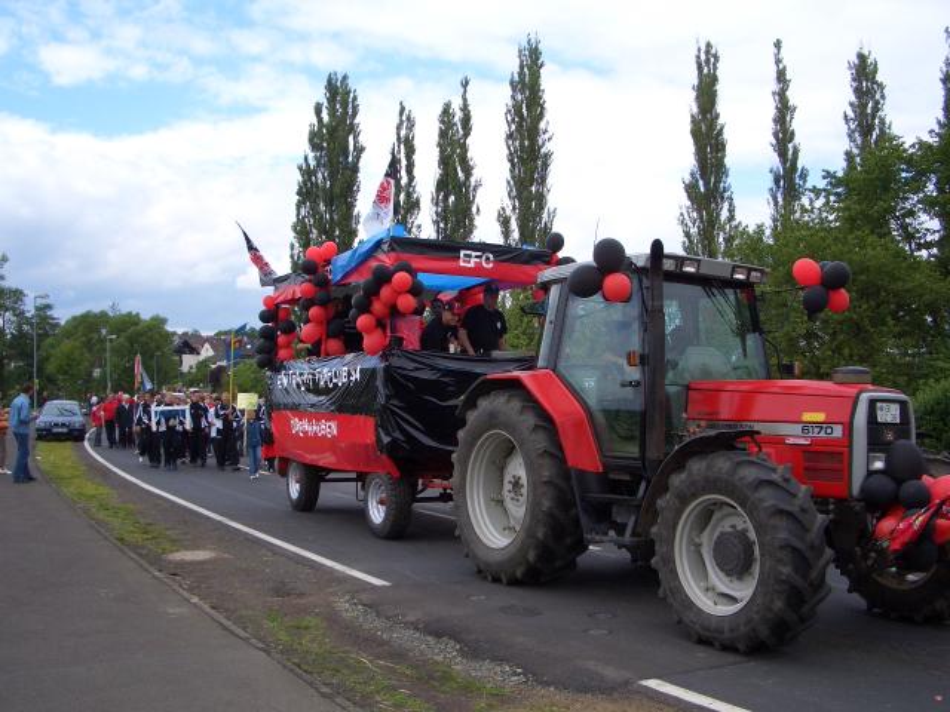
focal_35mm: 35
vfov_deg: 40.7
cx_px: 475
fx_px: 961
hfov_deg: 52.6
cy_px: 356
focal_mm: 5.8
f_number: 4.3
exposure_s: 1/640
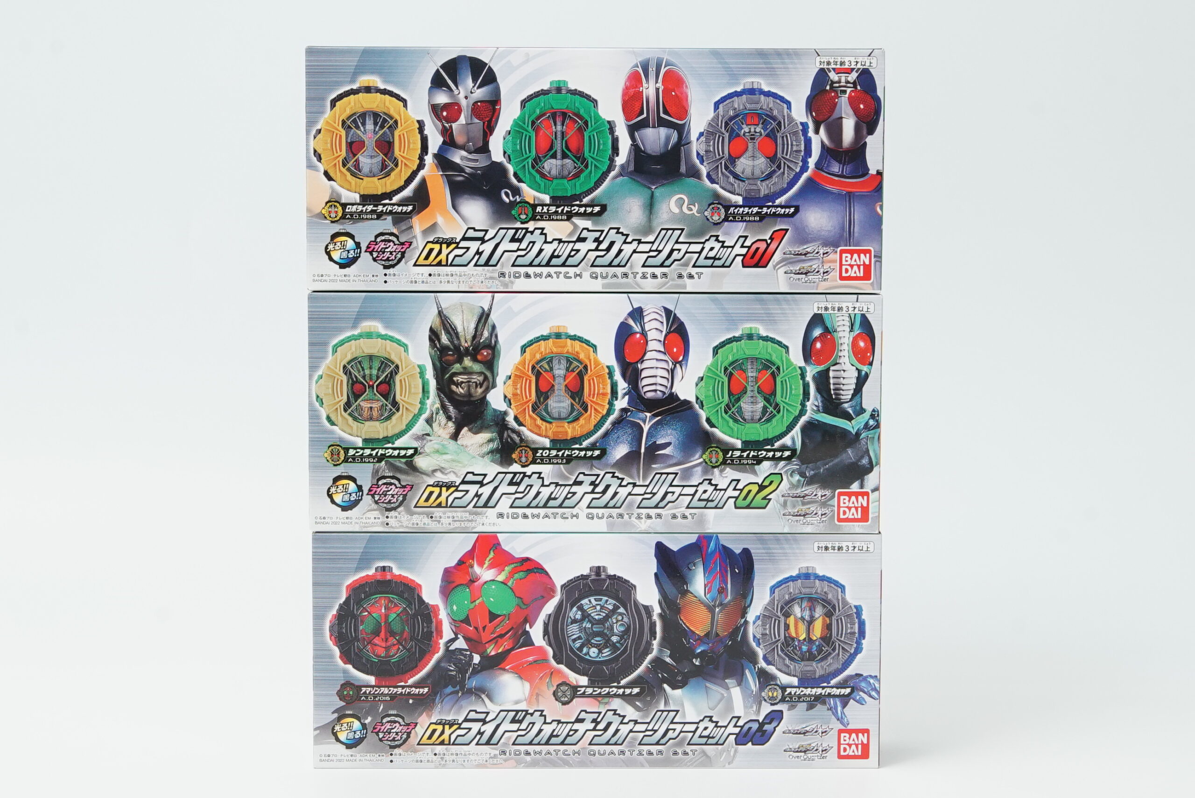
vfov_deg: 18.2
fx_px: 2490
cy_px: 399
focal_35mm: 75
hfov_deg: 27.0
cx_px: 598
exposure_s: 1/20
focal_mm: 50
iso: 1000
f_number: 10
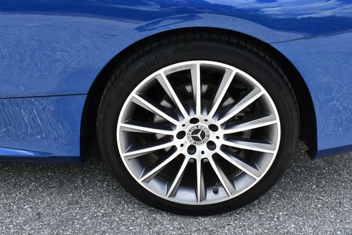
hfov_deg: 41.1
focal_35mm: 48
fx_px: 470
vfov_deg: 28.1
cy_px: 118
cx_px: 176
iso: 200
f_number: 8
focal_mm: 24
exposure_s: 1/250
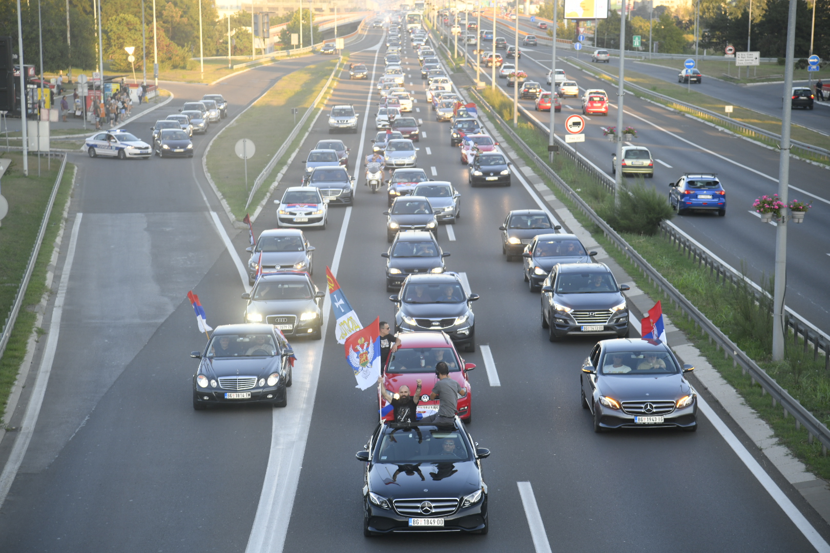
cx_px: 415
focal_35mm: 110
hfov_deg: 18.6
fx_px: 2536
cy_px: 276
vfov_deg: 12.5
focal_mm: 110
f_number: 4
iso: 400
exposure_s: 1/250
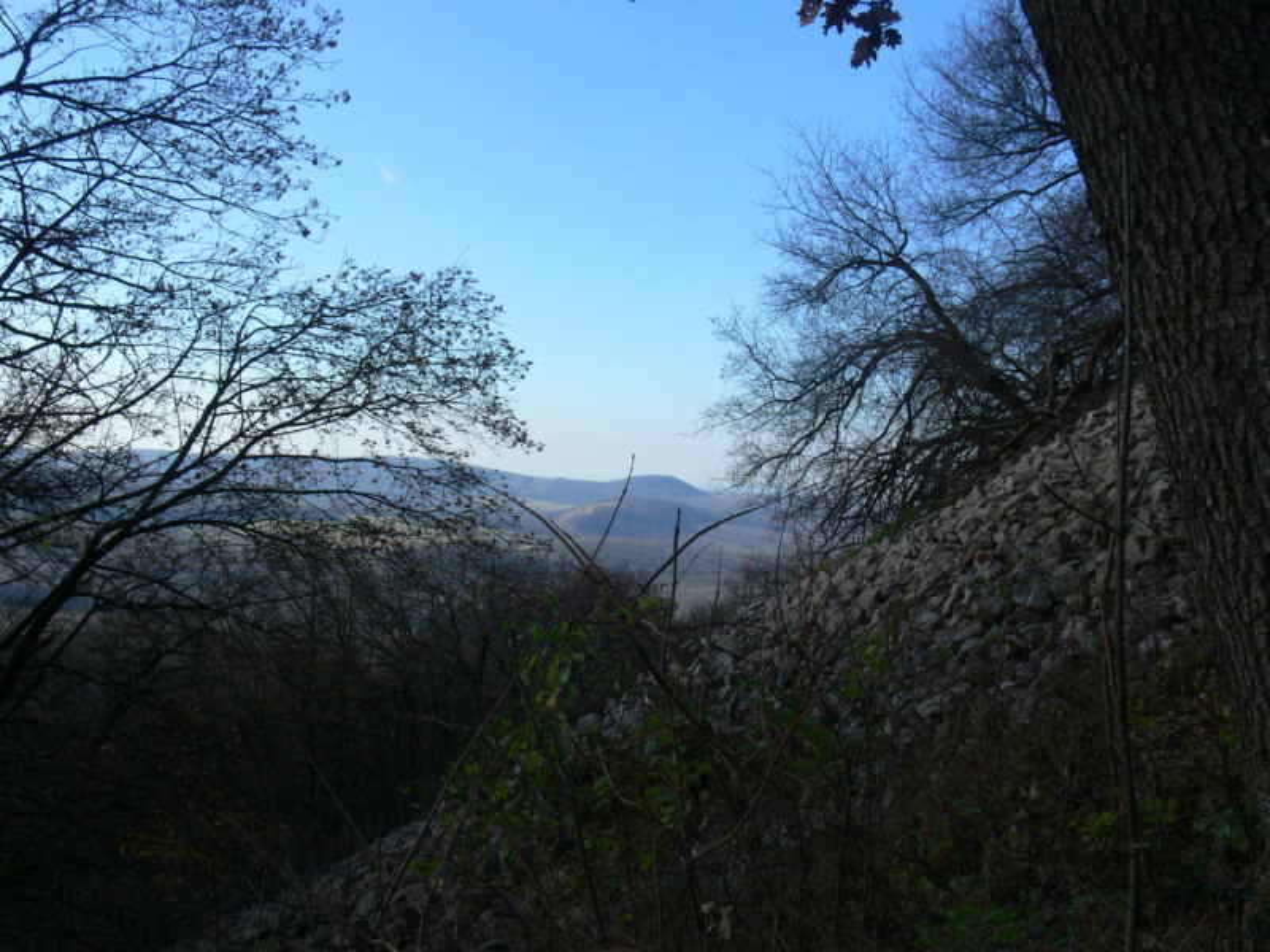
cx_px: 635
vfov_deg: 40.7
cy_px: 476
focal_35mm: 35
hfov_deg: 52.6
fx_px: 1284
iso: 100
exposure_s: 1/400
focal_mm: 7.4
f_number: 4.5
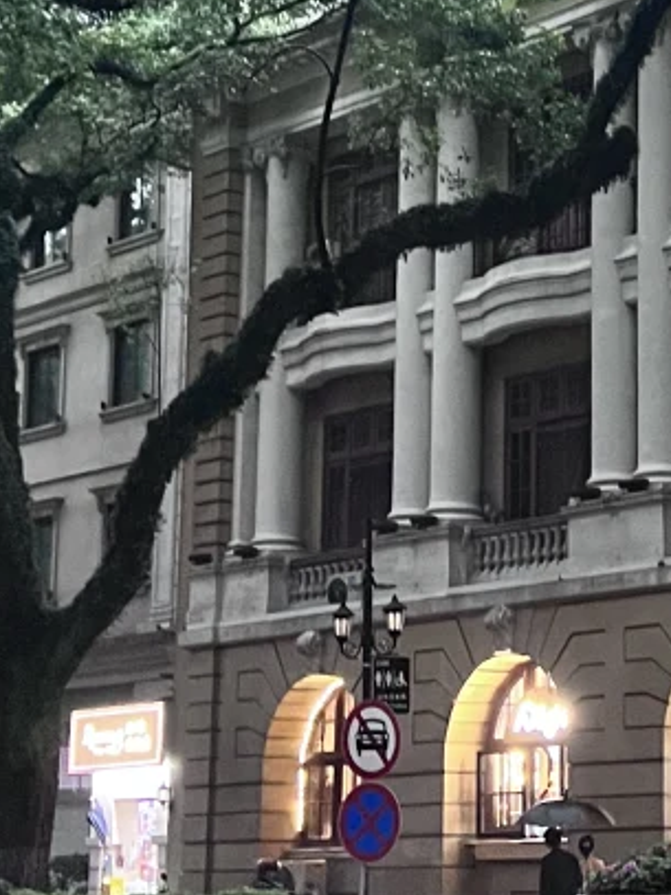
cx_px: 792
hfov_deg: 15.5
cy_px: 407
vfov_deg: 21.3
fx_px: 2379
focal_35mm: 92
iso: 400
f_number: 1.5
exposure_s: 1/33
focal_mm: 5.7
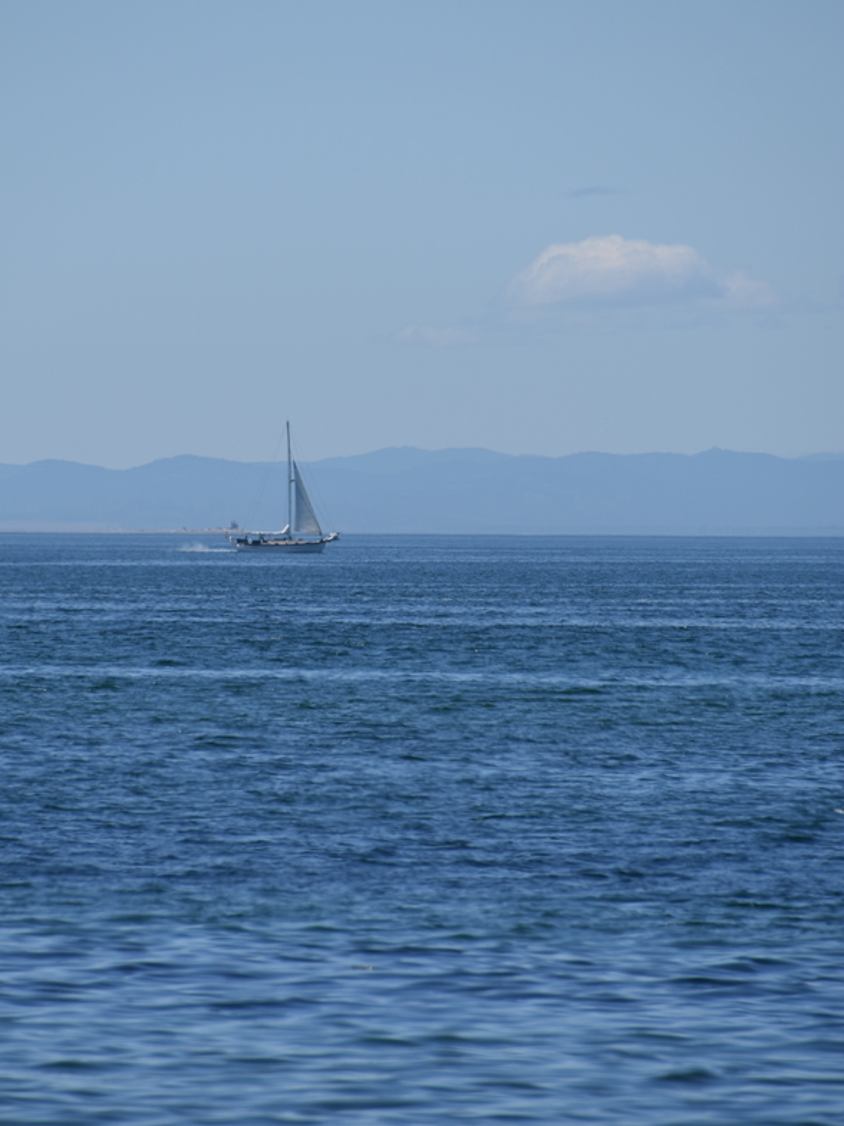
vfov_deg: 4.2
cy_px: 526
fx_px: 15312
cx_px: 350
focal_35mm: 471
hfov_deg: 3.2
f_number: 7.1
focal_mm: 300
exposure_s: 1/640
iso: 100
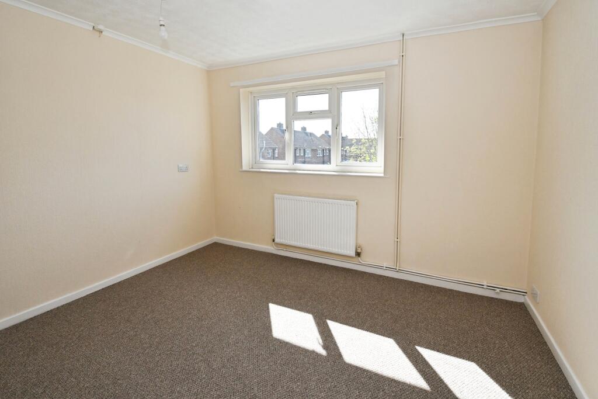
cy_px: 200
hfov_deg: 100.4
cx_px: 299
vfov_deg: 77.3
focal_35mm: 15
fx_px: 249
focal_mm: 10
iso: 800
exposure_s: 1/250
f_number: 9
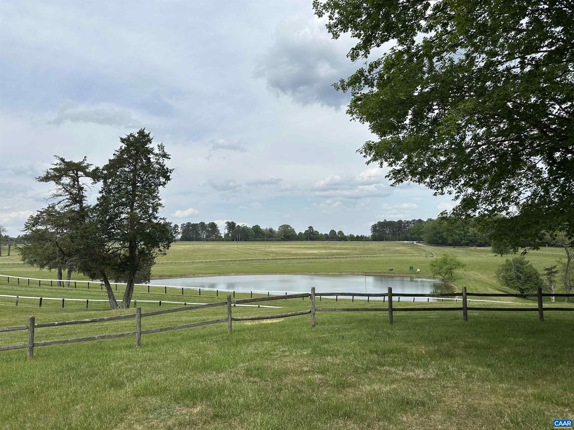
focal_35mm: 24
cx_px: 287
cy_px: 215
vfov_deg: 56.8
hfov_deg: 71.6
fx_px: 398
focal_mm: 6.86
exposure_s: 1/6211
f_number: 1.78
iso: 80
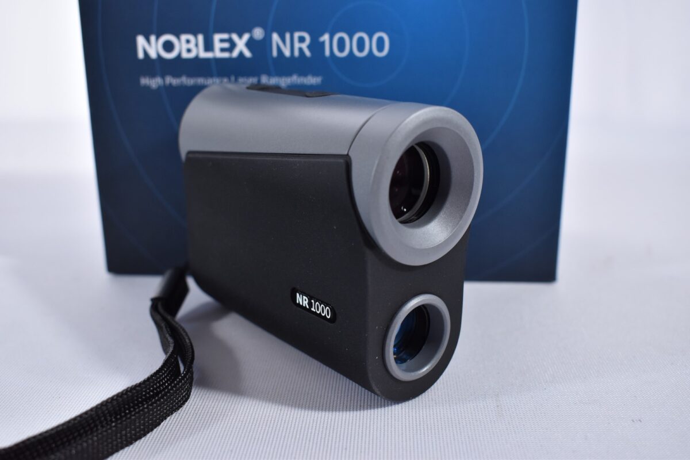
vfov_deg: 35.5
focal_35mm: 38
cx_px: 345
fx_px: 719
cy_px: 230
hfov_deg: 51.3
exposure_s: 1/40
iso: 640
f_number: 5
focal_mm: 25
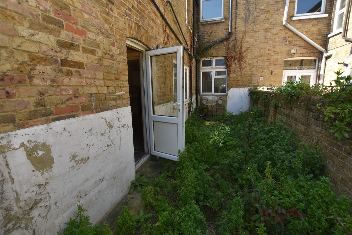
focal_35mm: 15
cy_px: 118
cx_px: 176
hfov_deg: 100.4
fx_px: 147
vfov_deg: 77.3
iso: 100
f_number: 5
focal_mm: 10
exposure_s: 1/200
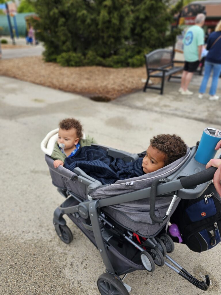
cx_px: 110
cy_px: 148
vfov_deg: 73.9
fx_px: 196
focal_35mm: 23
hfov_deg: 58.9
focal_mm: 6.3
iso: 10
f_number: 1.7
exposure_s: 1/145
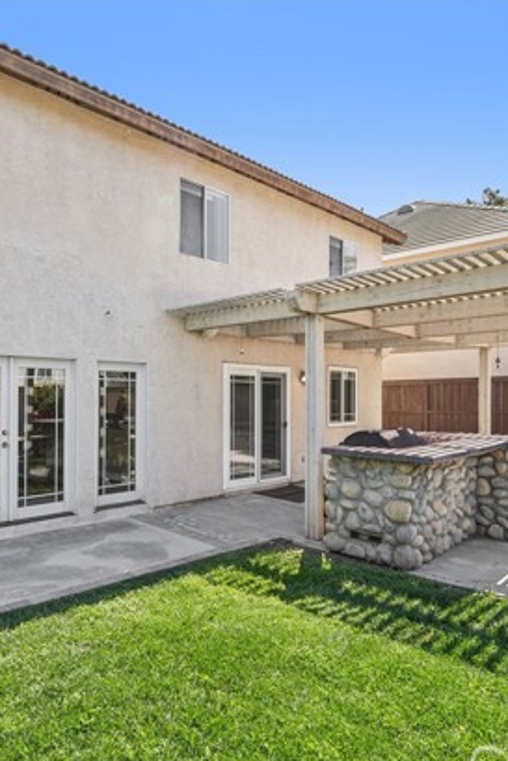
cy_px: 393
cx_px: 117
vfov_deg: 71.5
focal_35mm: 25
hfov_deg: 49.0
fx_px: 529
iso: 400
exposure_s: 1/500
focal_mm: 16
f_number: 8
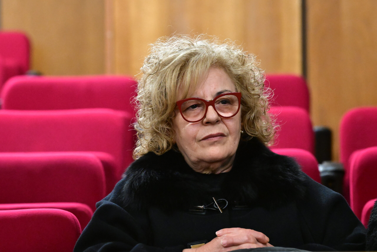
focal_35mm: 232
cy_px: 126
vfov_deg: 5.9
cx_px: 188
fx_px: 2430
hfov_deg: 8.9
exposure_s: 1/200
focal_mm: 155
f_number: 4.5
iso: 8000
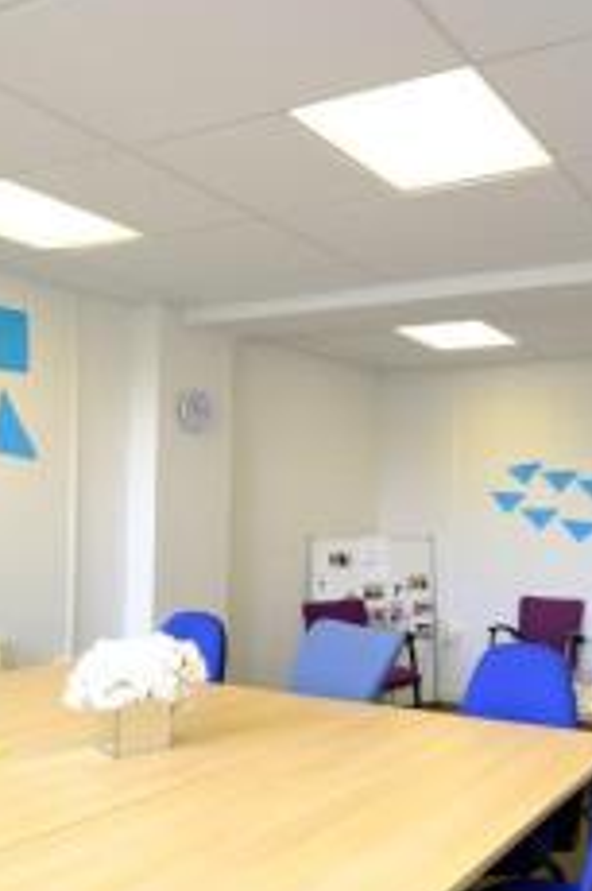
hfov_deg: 39.1
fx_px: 766
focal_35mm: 31
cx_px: 538
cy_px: 506
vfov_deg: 60.1
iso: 160
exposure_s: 1/17
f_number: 4
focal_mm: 10
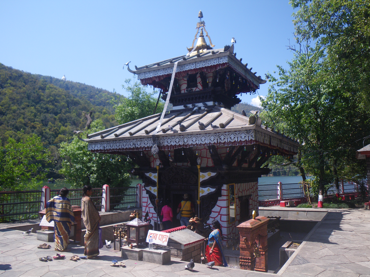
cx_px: 185
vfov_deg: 49.7
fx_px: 299
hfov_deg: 63.4
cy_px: 138
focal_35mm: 28
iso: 50
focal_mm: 5
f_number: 4.2
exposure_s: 1/250
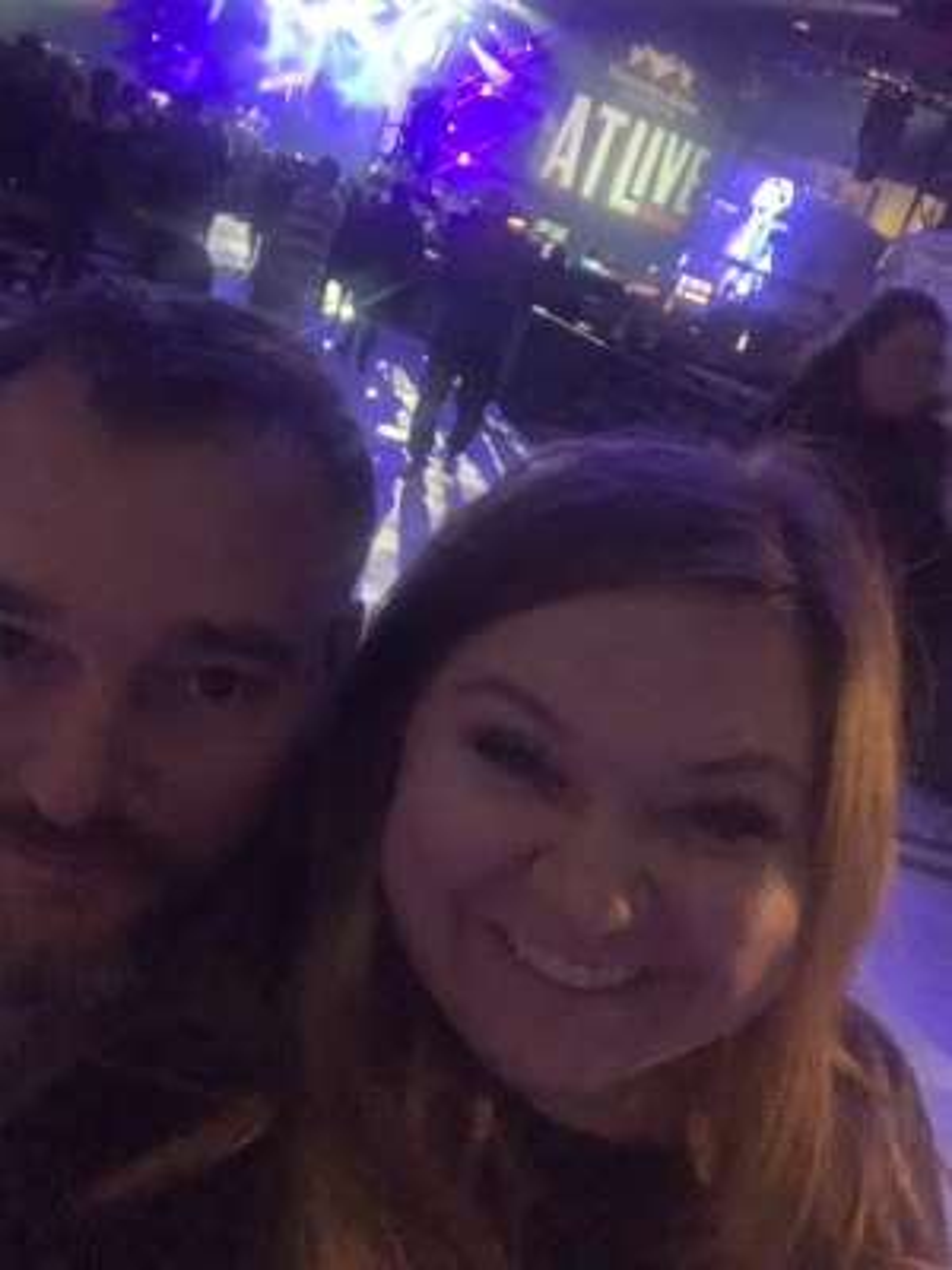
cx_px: 476
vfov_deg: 56.8
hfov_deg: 44.2
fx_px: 1173
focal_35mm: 32
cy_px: 635
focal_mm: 2.87
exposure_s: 1/15
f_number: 2.2
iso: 1600
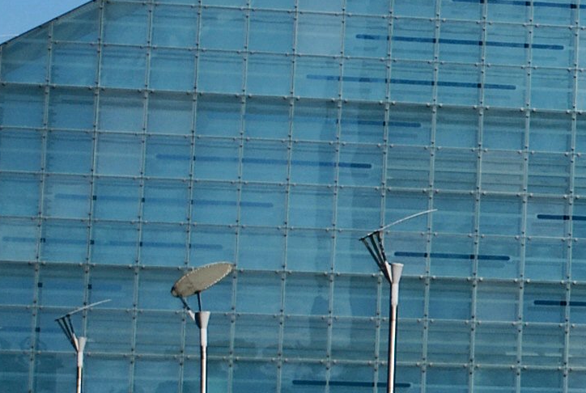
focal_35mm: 180
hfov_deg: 10.7
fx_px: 2936
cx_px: 1058
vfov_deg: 7.7
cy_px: 183
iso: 160
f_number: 4.8
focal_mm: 30
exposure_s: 1/1000
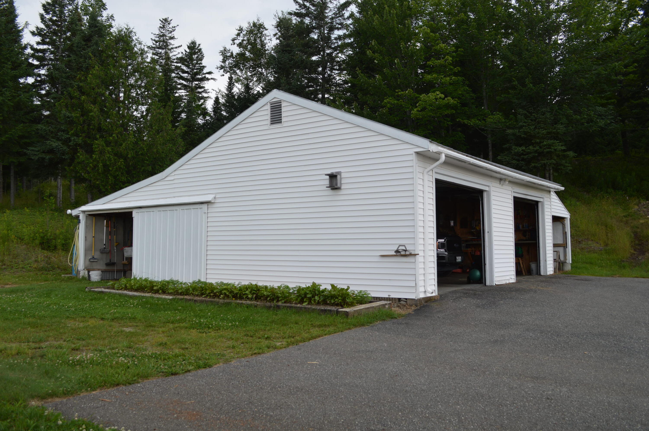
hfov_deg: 57.3
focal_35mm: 33
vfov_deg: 39.9
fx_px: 594
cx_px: 324
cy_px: 216
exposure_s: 1/125
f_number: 5.6
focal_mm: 22
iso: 100
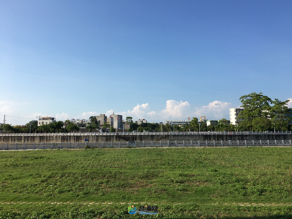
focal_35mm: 29
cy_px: 110
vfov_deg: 48.2
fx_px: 245
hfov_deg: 61.7
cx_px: 146
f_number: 2.2
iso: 25
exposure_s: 1/1570
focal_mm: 4.15
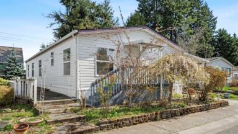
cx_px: 120
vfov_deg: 46.7
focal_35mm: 25
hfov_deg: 75.1
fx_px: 155
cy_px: 73
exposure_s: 1/200
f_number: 8
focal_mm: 22.5
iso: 200
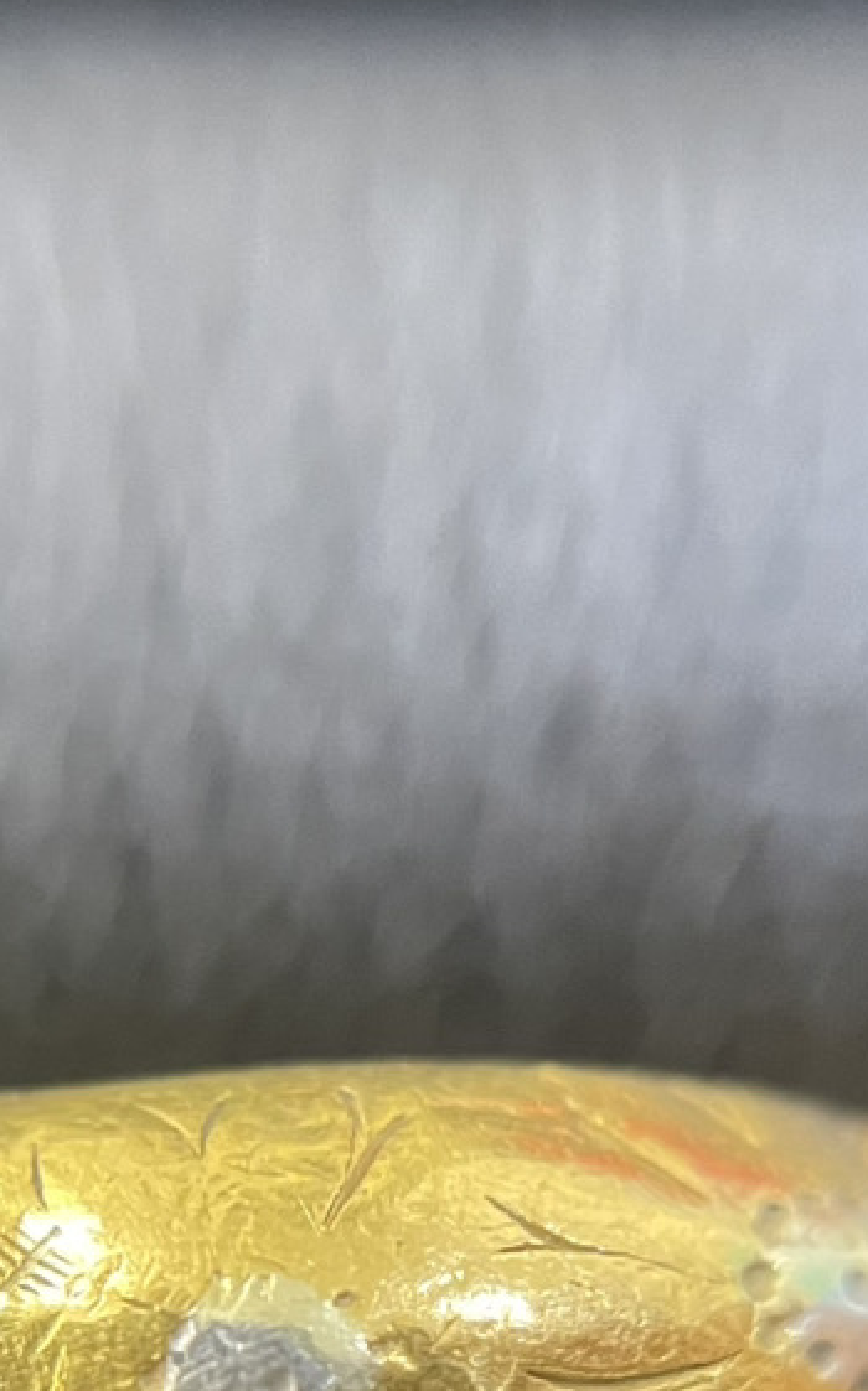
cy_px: 1438
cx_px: 412
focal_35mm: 59
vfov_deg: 31.5
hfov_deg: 22.0
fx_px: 2236
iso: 400
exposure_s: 1/33
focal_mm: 4.2
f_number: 1.6
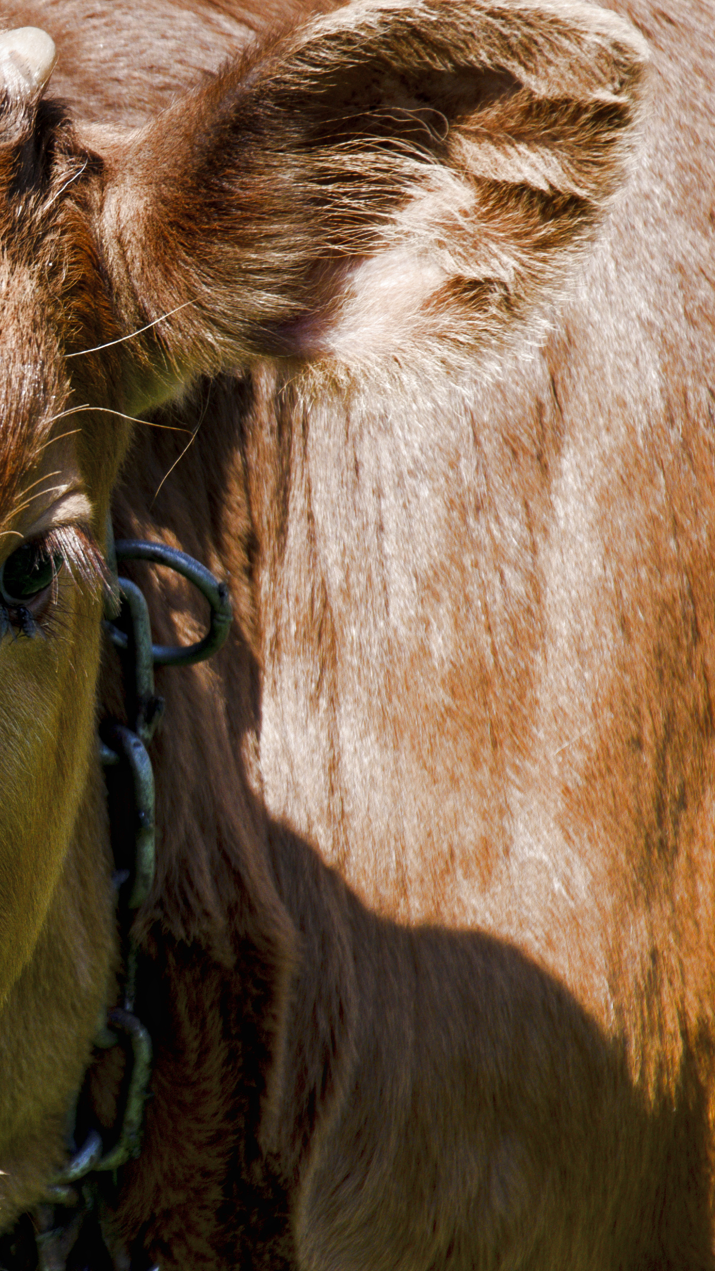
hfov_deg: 3.6
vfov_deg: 6.3
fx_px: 11463
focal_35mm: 340
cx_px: -315
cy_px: 680
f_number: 5.6
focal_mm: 105
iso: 100
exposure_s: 1/400
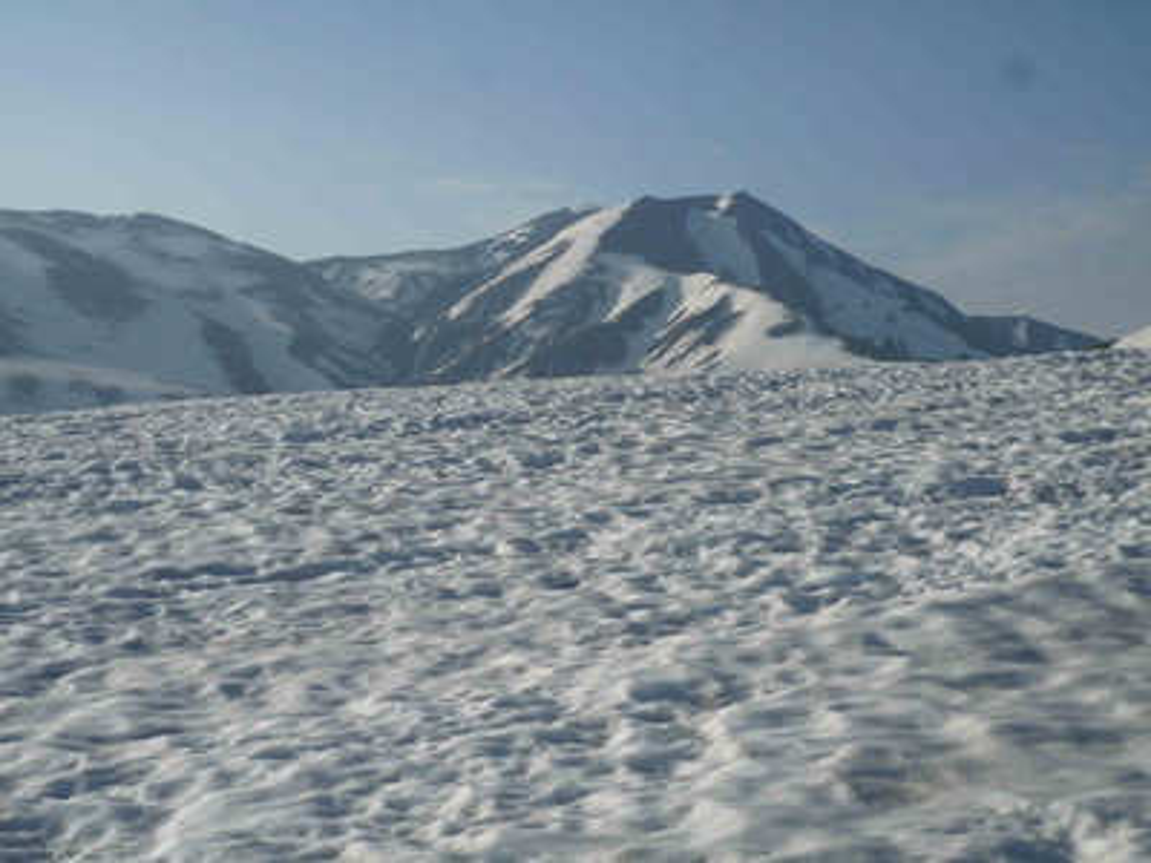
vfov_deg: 24.8
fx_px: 1962
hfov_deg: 32.7
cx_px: 576
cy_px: 432
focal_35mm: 59
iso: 100
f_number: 6.3
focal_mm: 10.4
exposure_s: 1/640
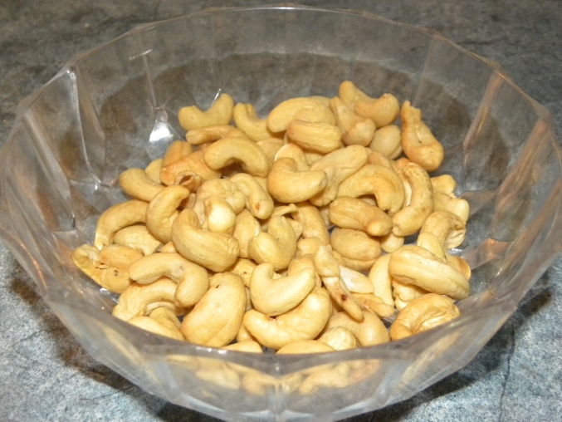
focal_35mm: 41
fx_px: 666
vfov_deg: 35.1
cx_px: 281
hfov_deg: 45.8
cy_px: 211
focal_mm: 7.3
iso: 400
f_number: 3.2
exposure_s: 1/30
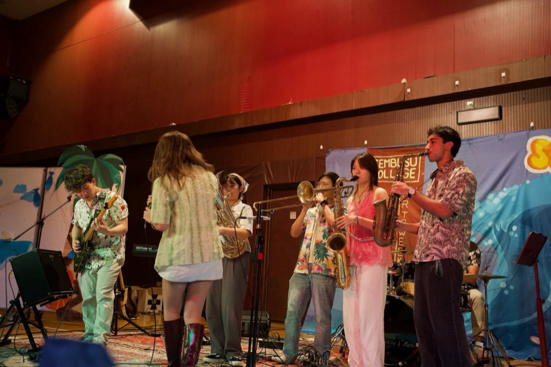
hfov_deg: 53.1
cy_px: 184
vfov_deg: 36.8
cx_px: 276
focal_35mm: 36
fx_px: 551
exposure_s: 1/160
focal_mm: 36
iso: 8000
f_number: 4
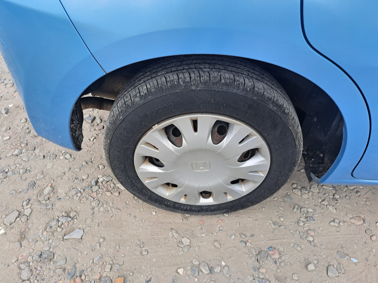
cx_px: 189
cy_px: 142
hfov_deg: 71.6
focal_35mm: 24
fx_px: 262
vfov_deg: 56.8
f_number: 1.8
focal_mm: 5.23
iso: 50
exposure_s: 1/491
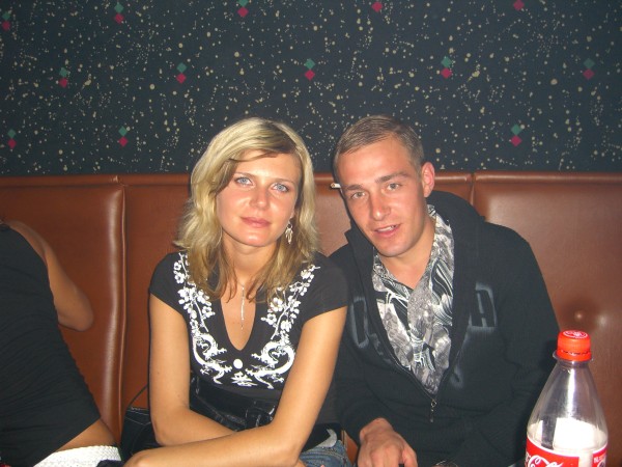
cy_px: 234
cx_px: 311
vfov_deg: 37.7
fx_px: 683
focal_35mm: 38
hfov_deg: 49.0
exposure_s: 1/60
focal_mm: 7.9
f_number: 2.8
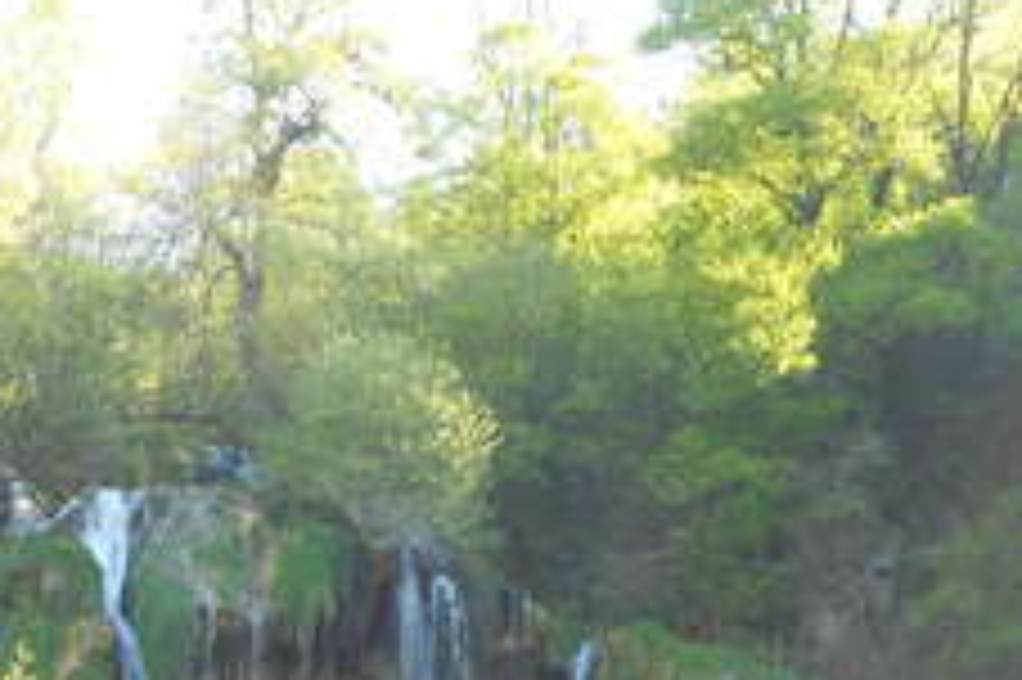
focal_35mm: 121
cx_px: 558
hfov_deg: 16.9
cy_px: 955
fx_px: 3432
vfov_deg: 11.0
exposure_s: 1/40
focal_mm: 7.9
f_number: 4.7
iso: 80
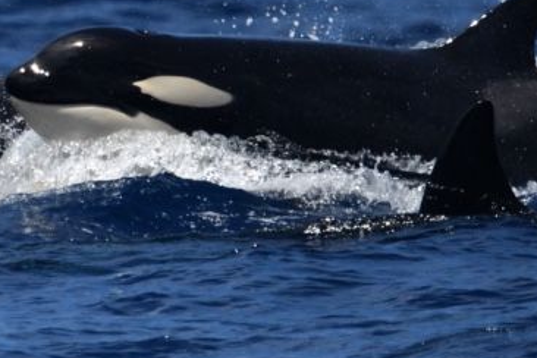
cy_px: 90
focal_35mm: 1094
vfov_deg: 1.3
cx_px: 198
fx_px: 16318
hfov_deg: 1.9
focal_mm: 500
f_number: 6.3
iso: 800
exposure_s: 1/8000
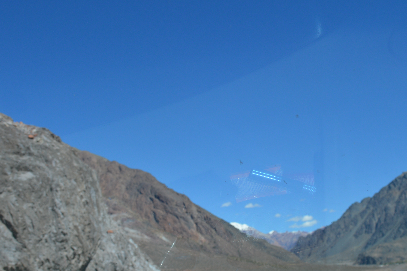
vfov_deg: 27.4
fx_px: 554
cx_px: 205
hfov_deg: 40.4
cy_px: 162
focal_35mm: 49
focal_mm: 26
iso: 100
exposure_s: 1/250
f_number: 8
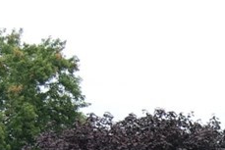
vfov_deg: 5.0
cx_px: 321
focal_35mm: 269
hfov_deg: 7.5
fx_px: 1682
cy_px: 296
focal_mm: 38
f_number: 5
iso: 100
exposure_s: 1/60
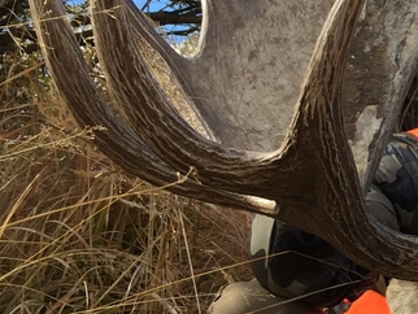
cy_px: 218
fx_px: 1305
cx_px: 630
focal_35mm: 108
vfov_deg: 13.7
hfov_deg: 16.5
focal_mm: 4.15
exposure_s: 1/842
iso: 32
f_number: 2.2
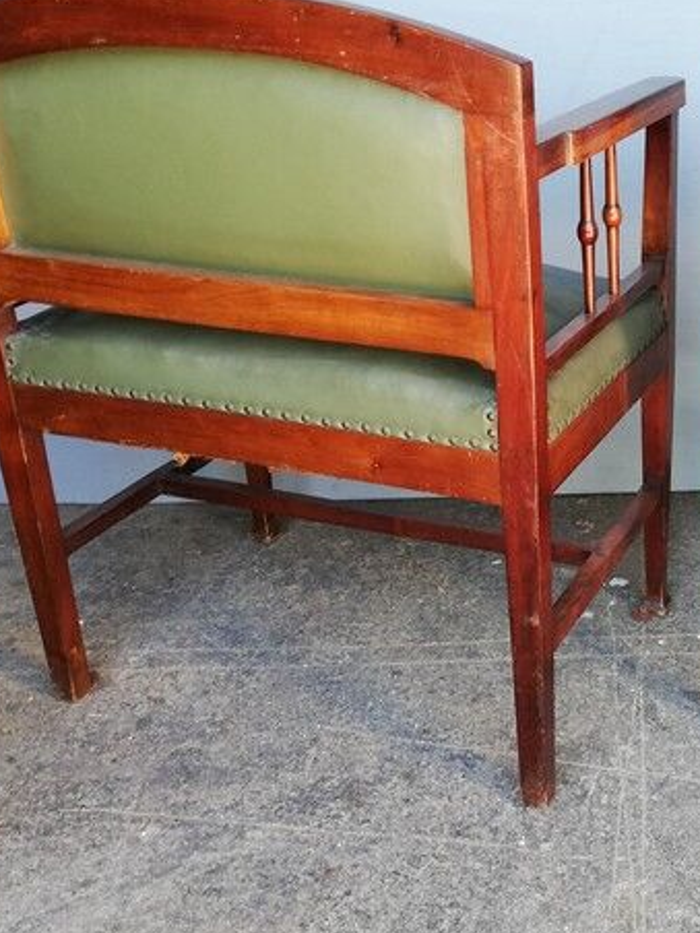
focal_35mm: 46
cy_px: 376
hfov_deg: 29.5
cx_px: 698
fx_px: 1240
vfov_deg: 41.1
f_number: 2.2
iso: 64
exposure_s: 1/60
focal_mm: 3.81
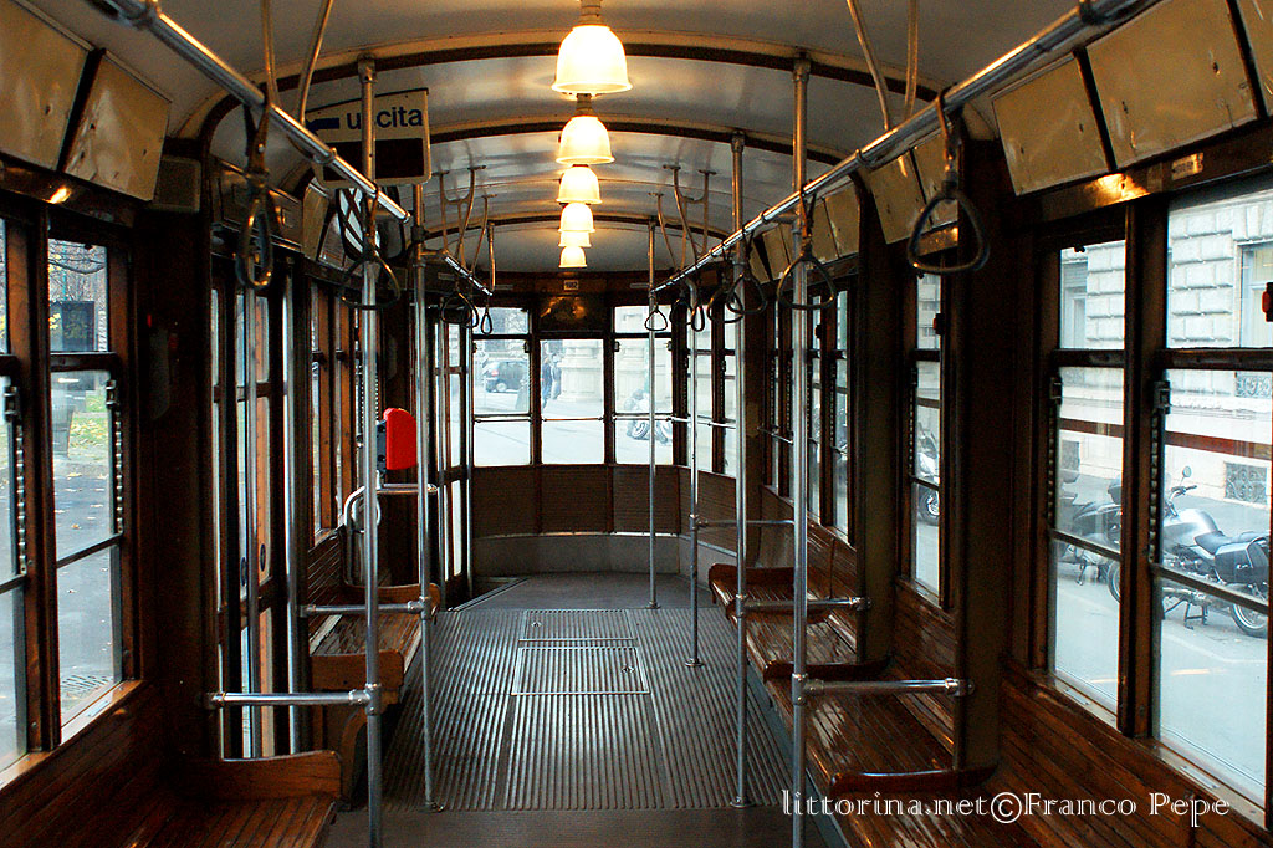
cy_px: 424
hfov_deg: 43.6
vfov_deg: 29.8
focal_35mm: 45
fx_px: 1591
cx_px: 636
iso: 1600
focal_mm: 30
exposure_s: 1/30
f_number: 5.6
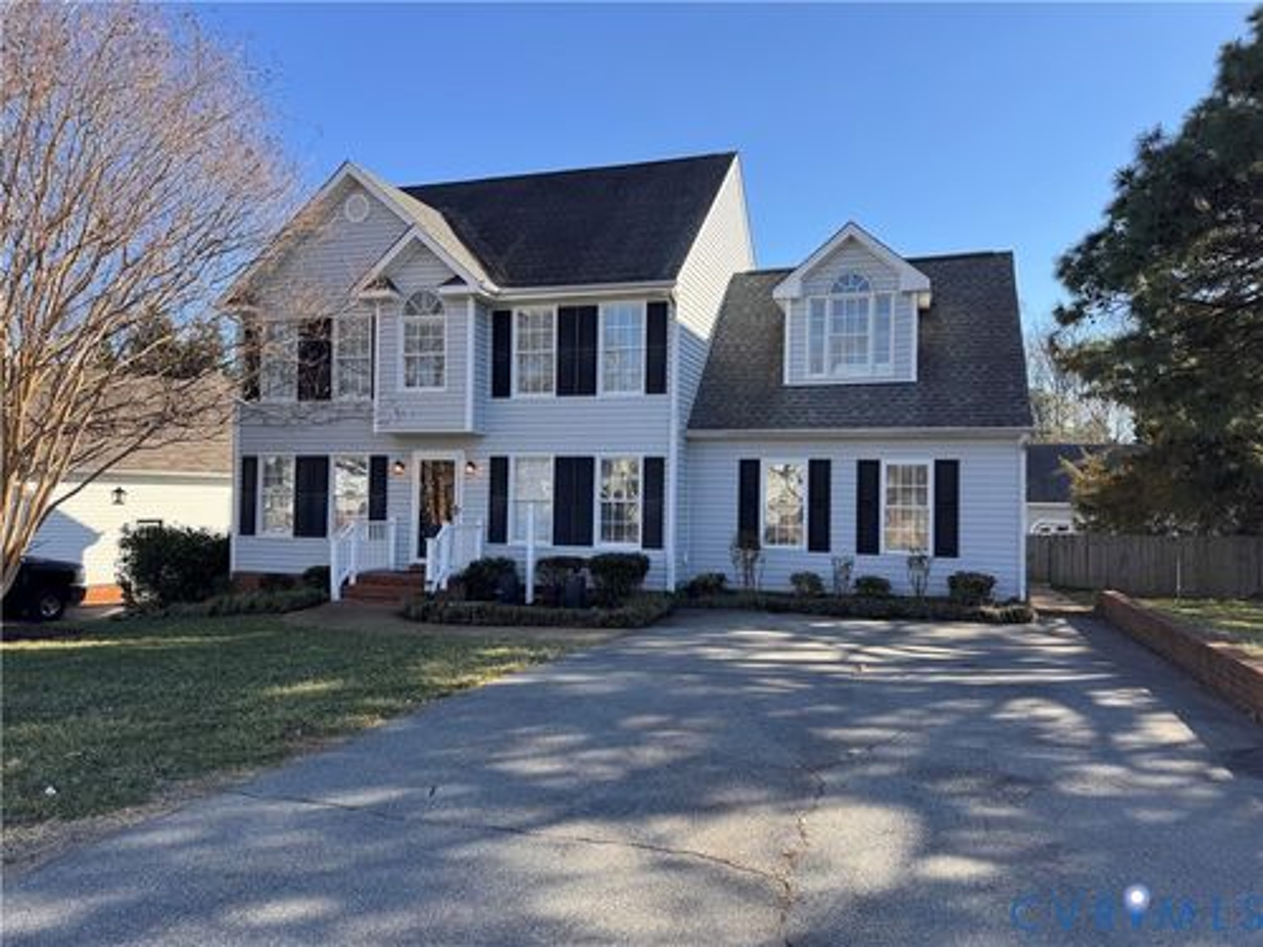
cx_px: 632
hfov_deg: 71.6
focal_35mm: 24
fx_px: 876
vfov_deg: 56.8
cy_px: 474
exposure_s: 1/1678
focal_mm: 6.76
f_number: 1.78
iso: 80
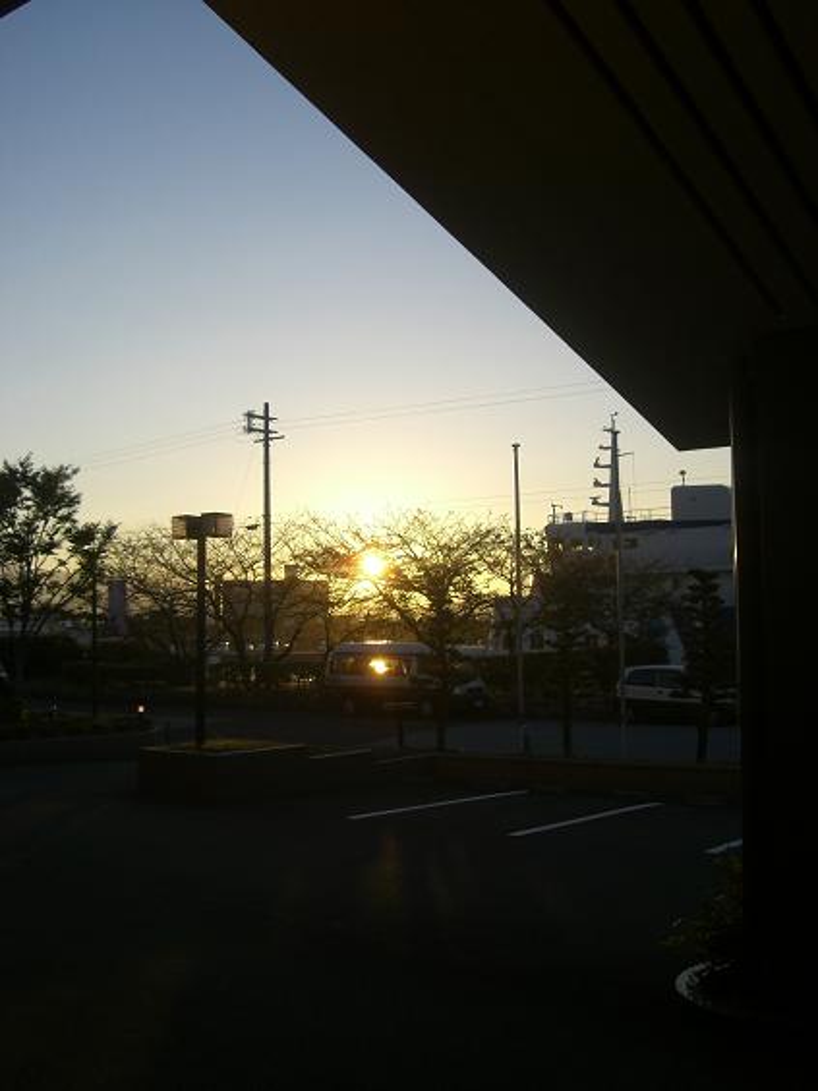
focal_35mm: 38
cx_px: 409
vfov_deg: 49.0
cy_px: 546
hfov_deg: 37.7
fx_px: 1197
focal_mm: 6.2
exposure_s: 1/400
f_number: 4.3
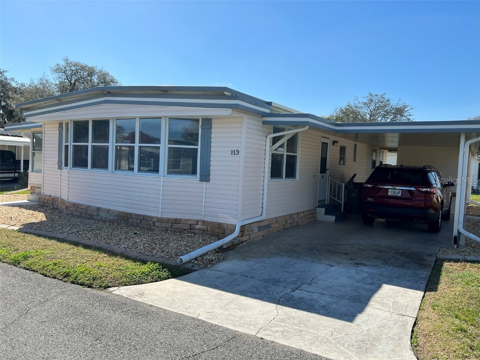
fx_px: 361
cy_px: 180
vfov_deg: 53.1
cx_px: 240
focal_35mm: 26
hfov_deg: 67.3
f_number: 1.5
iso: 50
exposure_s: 1/4444
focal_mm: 5.7
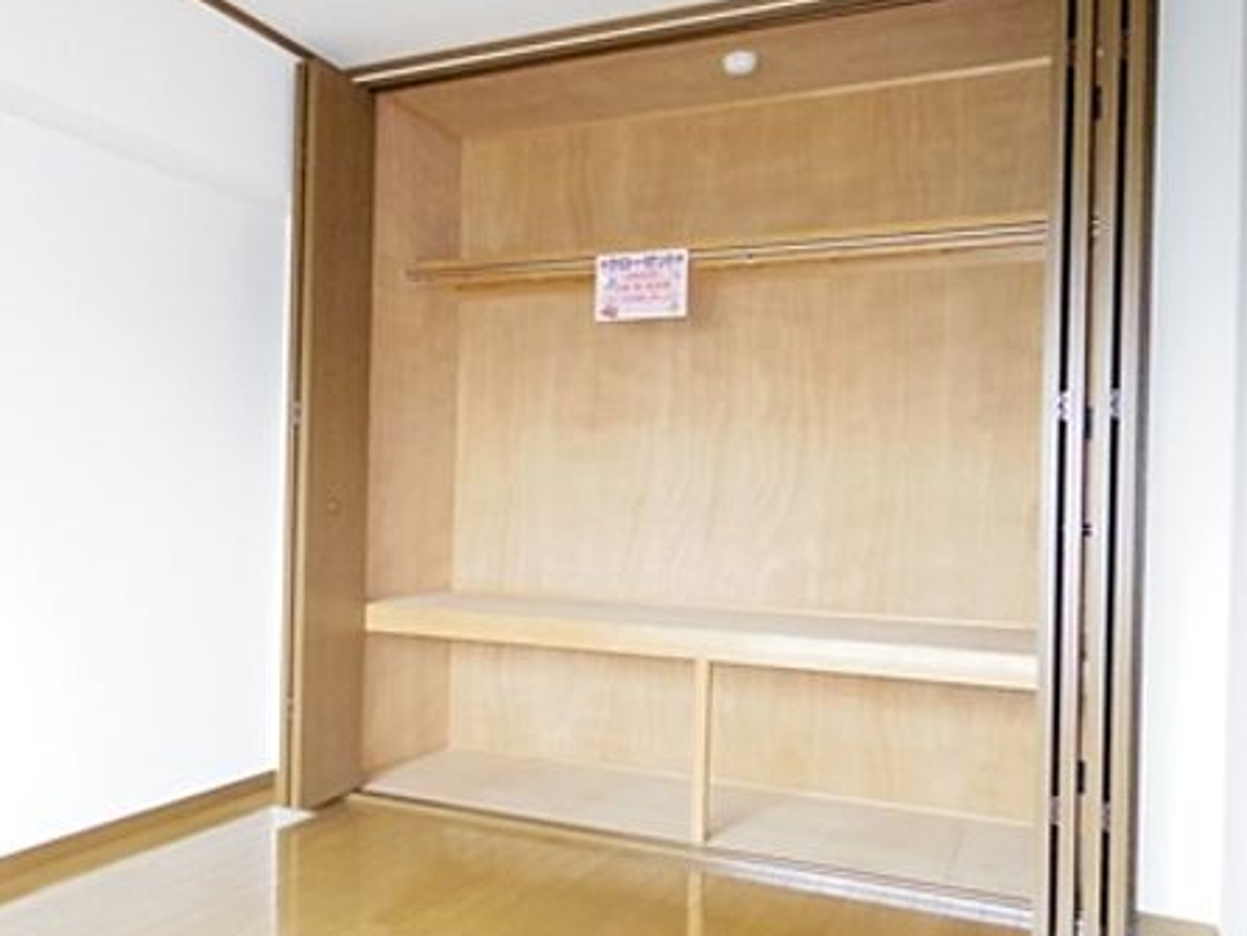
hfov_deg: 54.0
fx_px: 1189
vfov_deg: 43.0
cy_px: 483
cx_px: 394
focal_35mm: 33
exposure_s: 1/40
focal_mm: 5
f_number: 2.8
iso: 2500
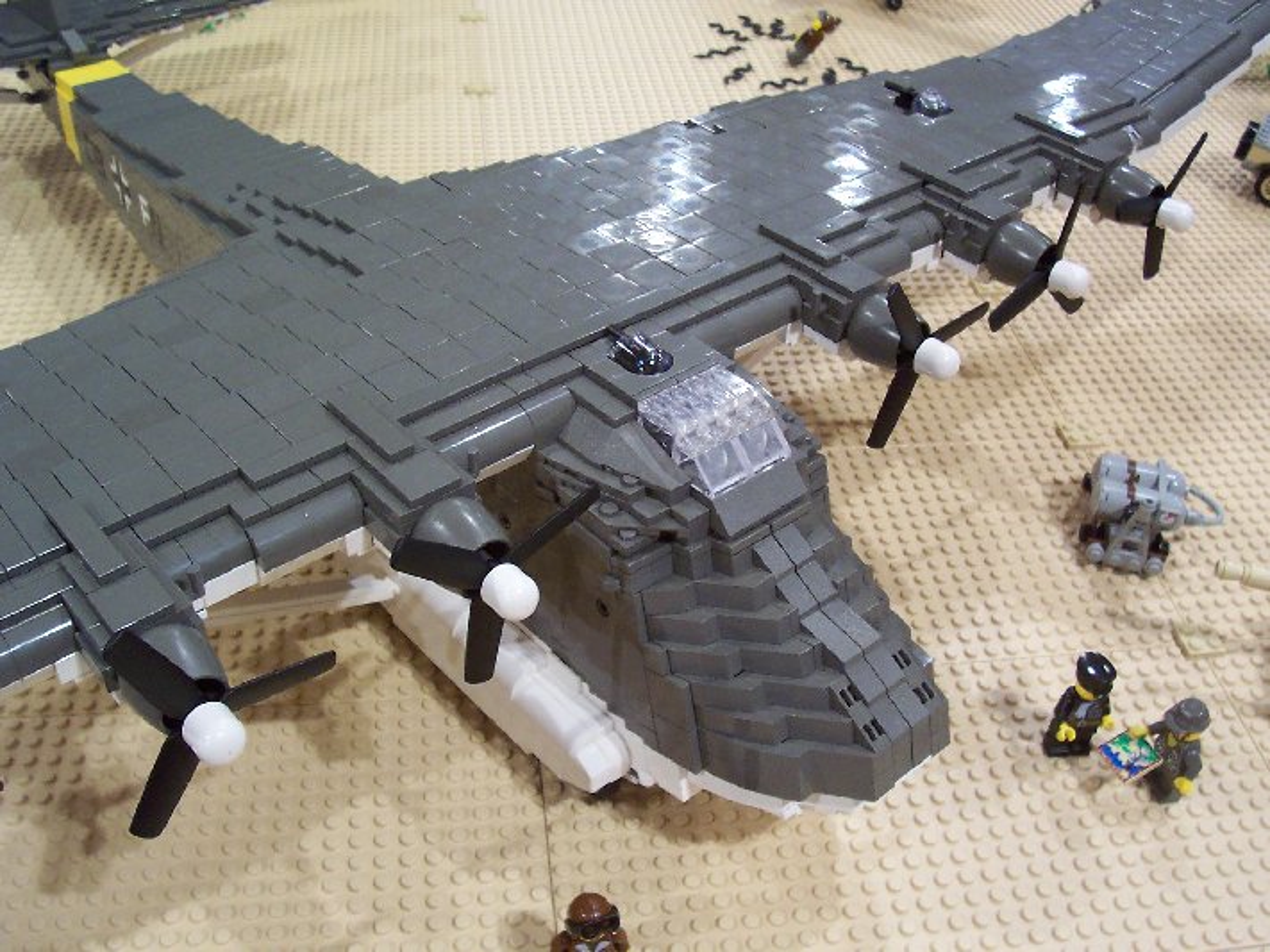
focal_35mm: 37
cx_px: 635
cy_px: 476
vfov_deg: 38.7
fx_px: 1357
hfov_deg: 50.1
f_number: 2.8
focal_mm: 5.6
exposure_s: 1/30
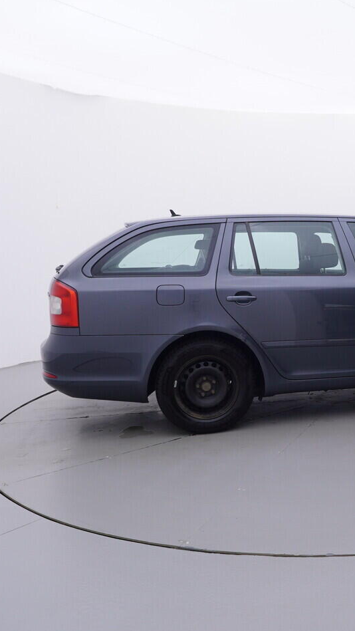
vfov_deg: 55.6
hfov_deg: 31.0
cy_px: 316
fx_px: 599
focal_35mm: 36
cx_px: 342
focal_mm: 15
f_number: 5
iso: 200
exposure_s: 1/80
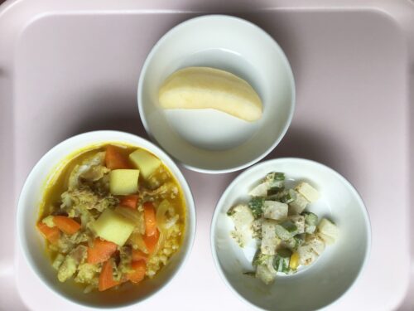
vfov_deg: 45.4
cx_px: 207
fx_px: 371
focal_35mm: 31
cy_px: 156
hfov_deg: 58.4
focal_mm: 3.3
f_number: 2.4
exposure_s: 1/120
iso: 25
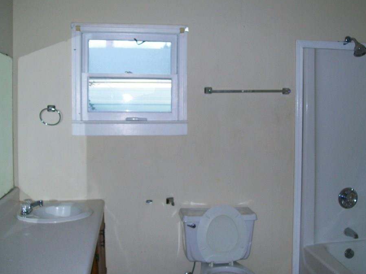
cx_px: 195
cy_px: 134
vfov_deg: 35.1
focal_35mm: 41
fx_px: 433
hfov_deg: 45.8
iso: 64
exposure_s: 1/60
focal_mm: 6
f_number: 2.7
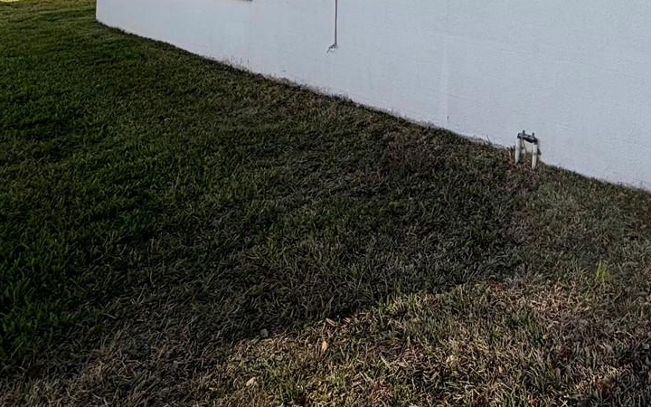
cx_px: 582
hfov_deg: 51.5
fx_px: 585
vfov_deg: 31.1
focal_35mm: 33
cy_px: -102
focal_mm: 2.22
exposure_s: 1/770
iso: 32
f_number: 2.2
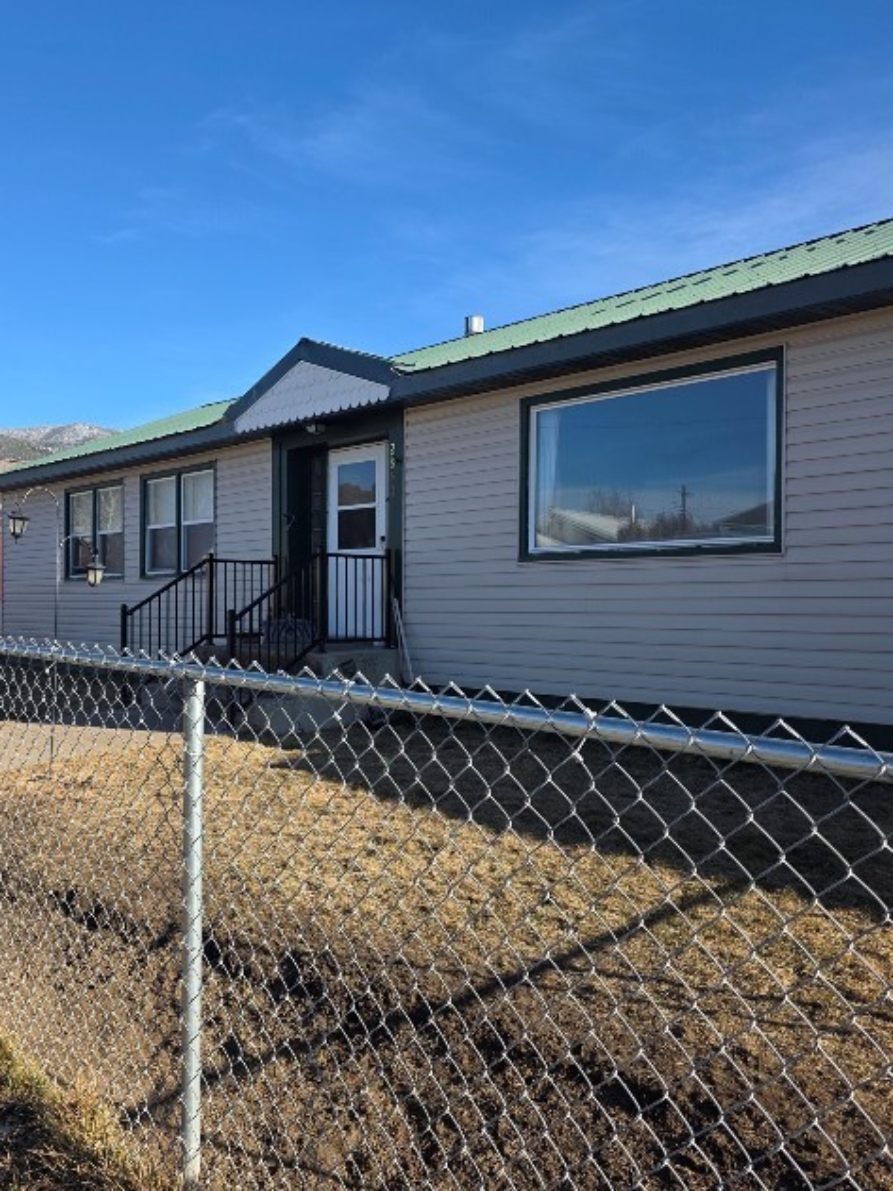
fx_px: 963
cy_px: 596
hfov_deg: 49.5
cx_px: 374
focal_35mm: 28
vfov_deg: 63.5
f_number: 1.7
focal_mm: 6.3
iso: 80
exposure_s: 1/3050
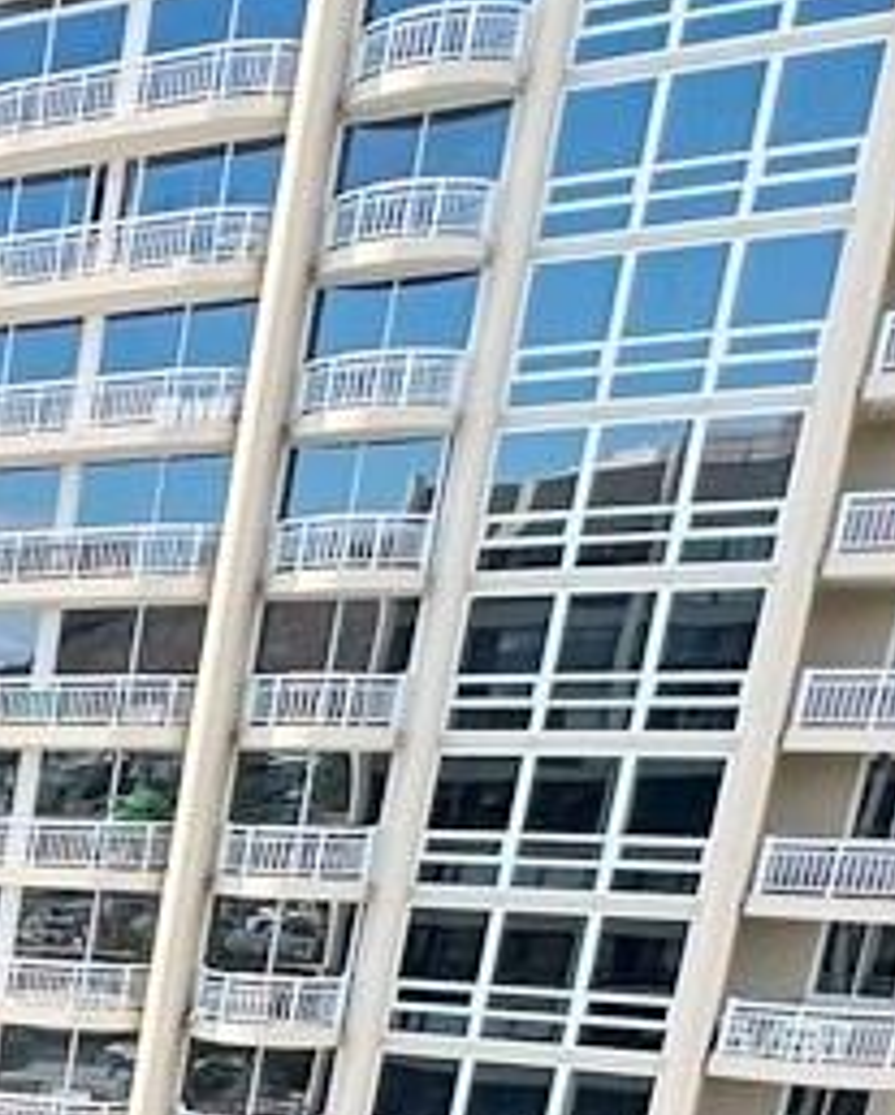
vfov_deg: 27.0
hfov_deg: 14.7
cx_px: -1267
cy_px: 1238
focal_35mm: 64
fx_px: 2115
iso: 40
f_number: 2.2
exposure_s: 1/673
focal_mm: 2.22
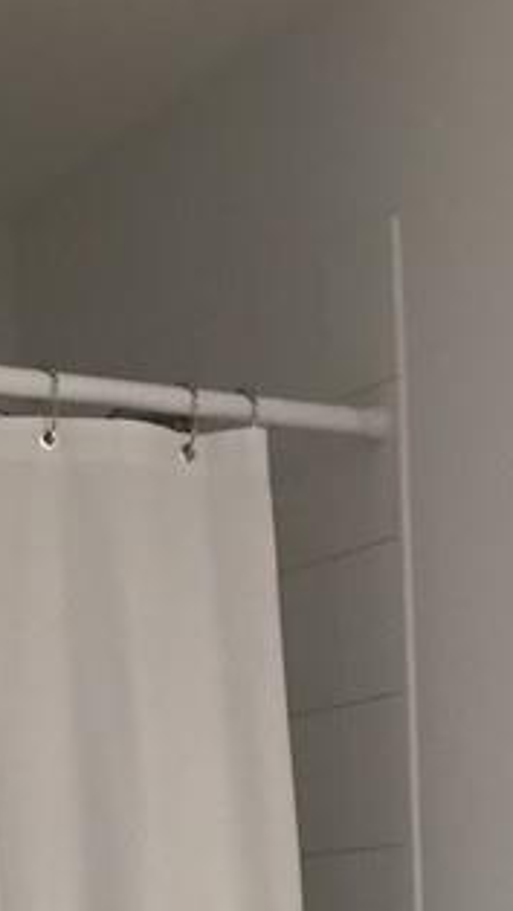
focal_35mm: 103
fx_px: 2487
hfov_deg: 11.7
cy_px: 1381
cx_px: 449
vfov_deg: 18.3
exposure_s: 1/30
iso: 32
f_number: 2.2
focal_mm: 4.15
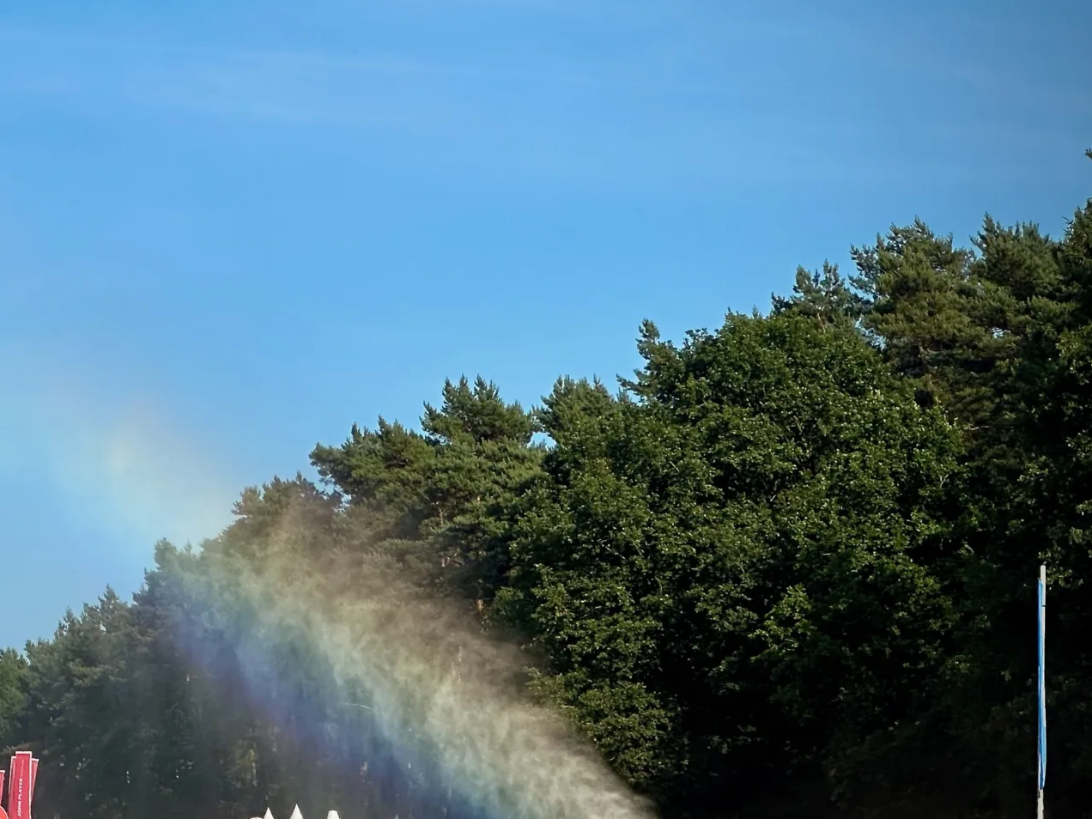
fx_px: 4890
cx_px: 12
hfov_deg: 12.6
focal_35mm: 155
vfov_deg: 9.6
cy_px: 440
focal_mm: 9
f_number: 2.8
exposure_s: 1/889
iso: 32
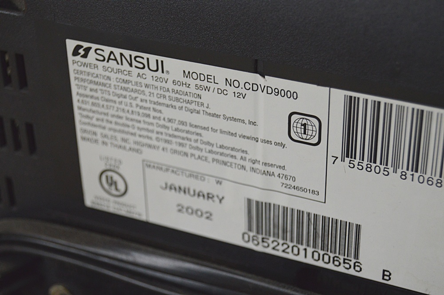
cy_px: 148
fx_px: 1017
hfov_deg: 24.6
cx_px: 222
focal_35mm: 82
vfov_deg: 16.5
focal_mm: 55
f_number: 5.6
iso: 1400
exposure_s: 1/60
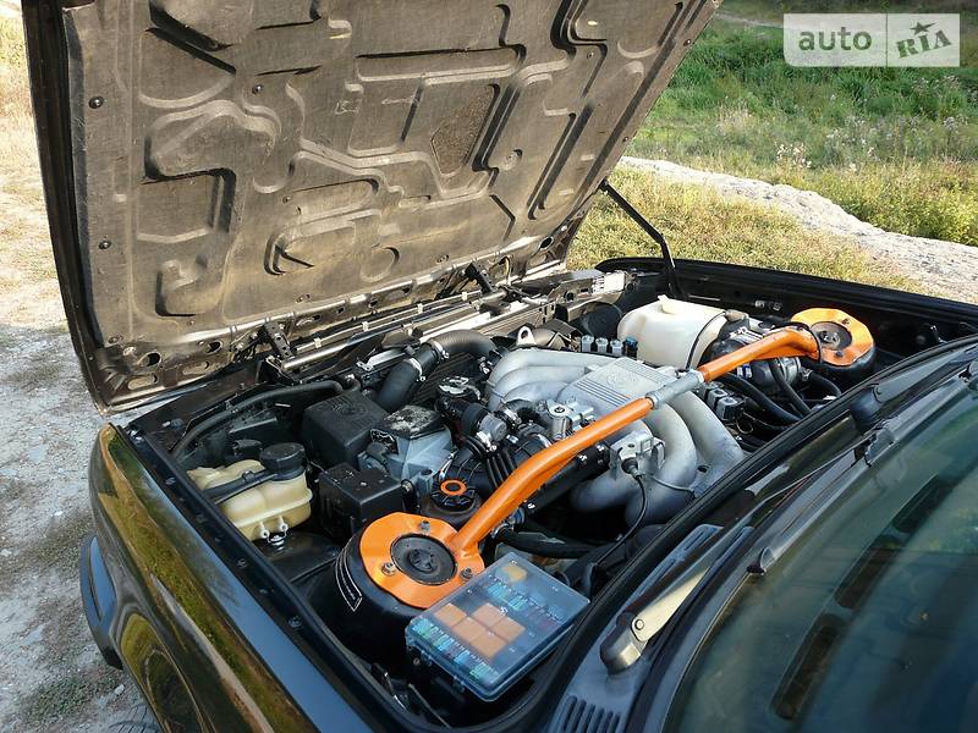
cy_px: 366
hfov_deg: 63.4
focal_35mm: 28
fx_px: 791
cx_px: 489
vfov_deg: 49.7
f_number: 3.6
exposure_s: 1/125
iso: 100
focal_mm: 4.6
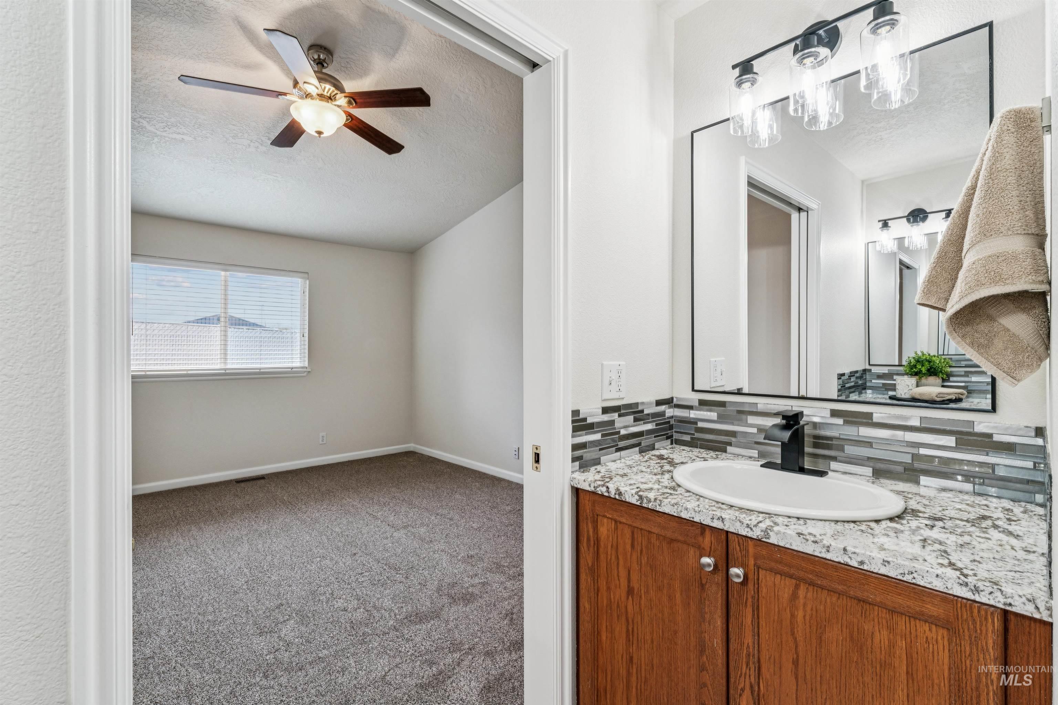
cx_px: 529
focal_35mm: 16
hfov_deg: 96.7
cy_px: 352
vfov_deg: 73.7
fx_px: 470
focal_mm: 16
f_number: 13
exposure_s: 1/13
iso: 400
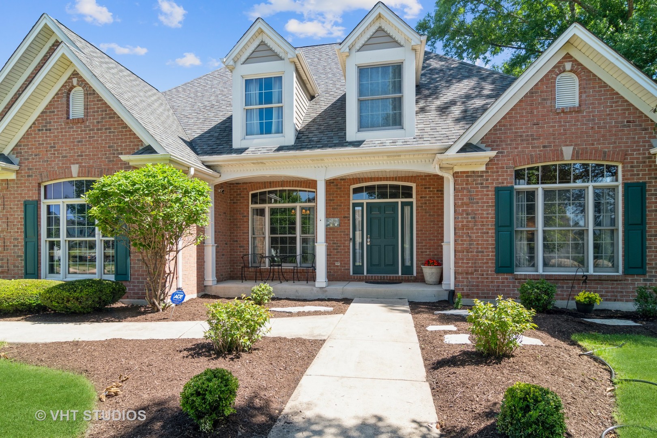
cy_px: 219
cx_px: 328
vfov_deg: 67.4
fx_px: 328
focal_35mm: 18
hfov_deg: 90.0
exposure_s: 1/60
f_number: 9
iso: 100
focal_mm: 12
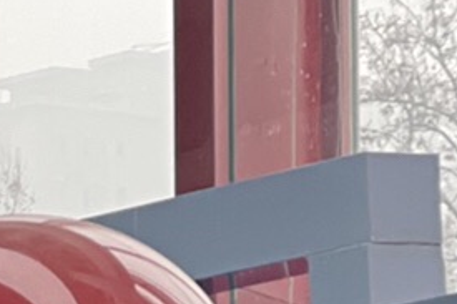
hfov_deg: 4.9
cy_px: 772
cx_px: -1015
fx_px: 4998
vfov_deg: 3.4
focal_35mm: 394
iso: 160
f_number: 2
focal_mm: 6
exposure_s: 1/100
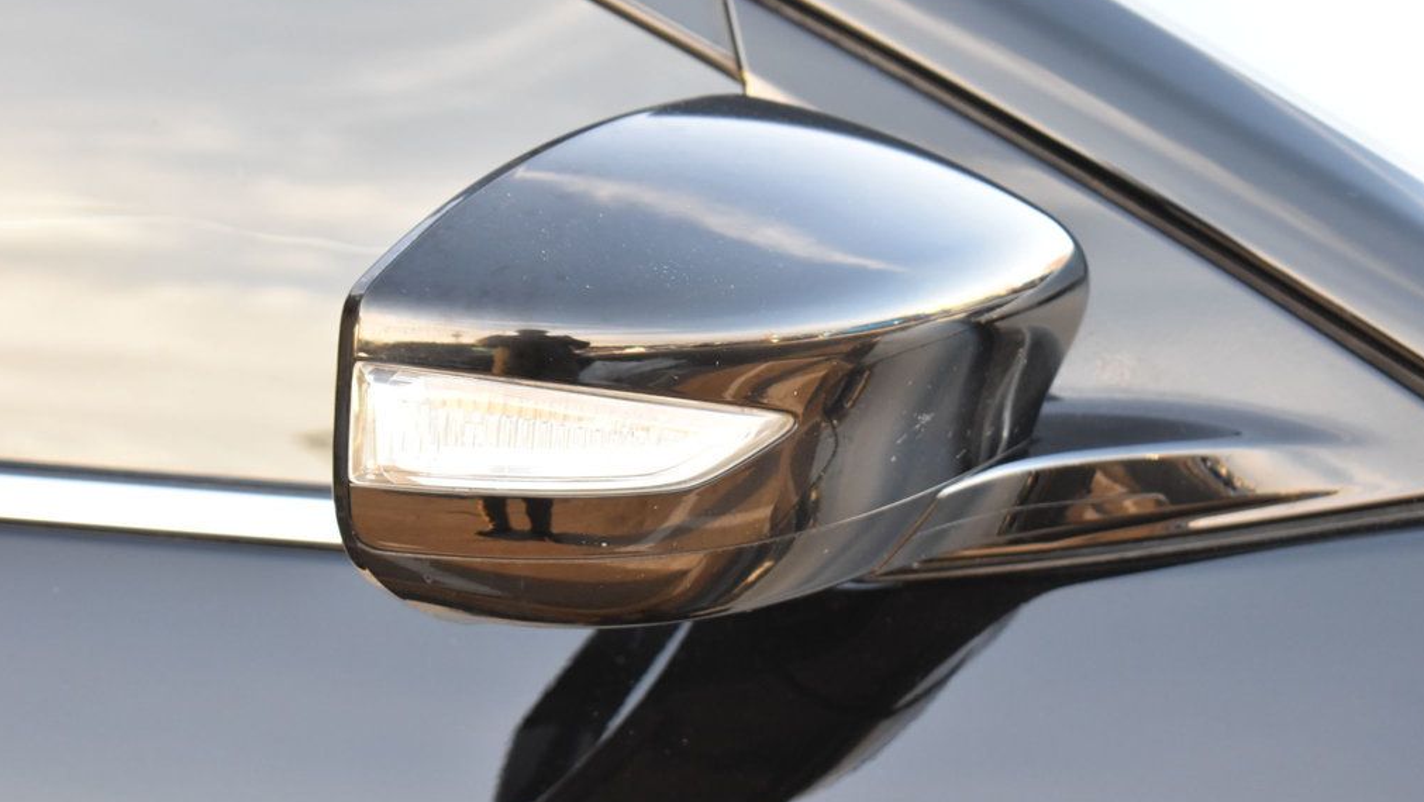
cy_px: 416
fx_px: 3305
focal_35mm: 88
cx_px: 713
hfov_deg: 24.3
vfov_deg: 13.8
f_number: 5.6
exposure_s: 1/125
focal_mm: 55
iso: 1100
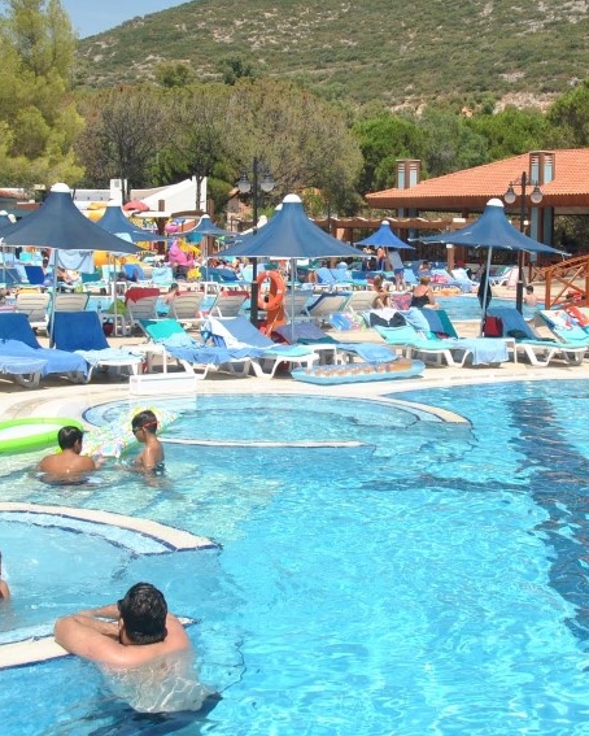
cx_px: 367
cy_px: 312
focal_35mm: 57
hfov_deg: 26.6
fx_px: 1241
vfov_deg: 32.9
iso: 100
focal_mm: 20
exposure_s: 1/250
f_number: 8
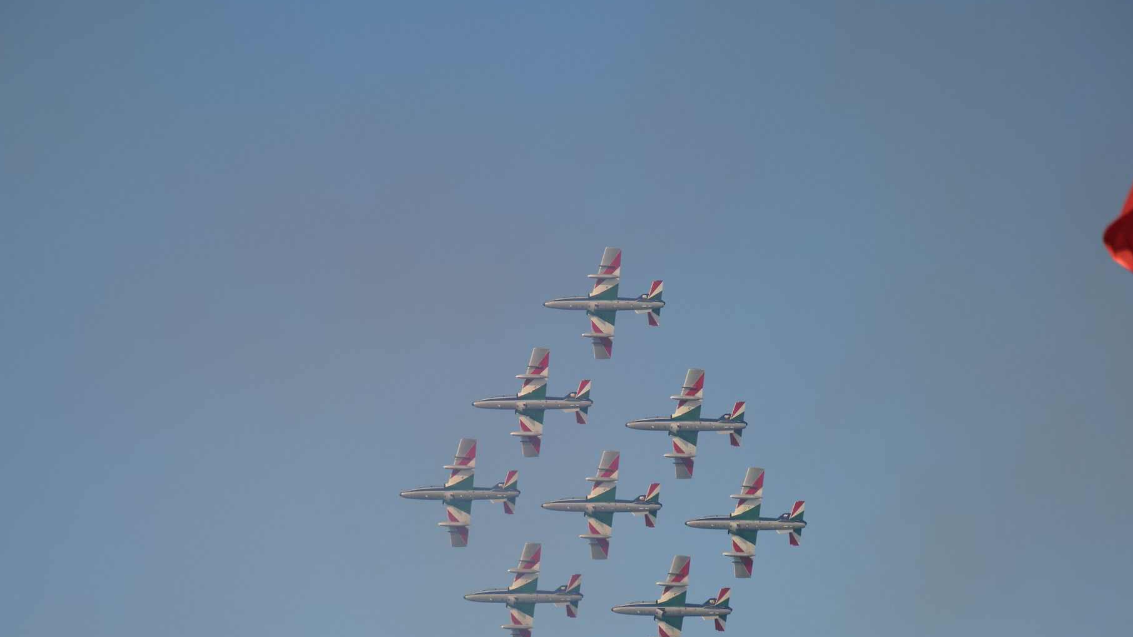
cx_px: 545
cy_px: 484
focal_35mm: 219
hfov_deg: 9.9
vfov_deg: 5.5
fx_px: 6569
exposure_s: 1/640
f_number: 6.3
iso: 100
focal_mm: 105
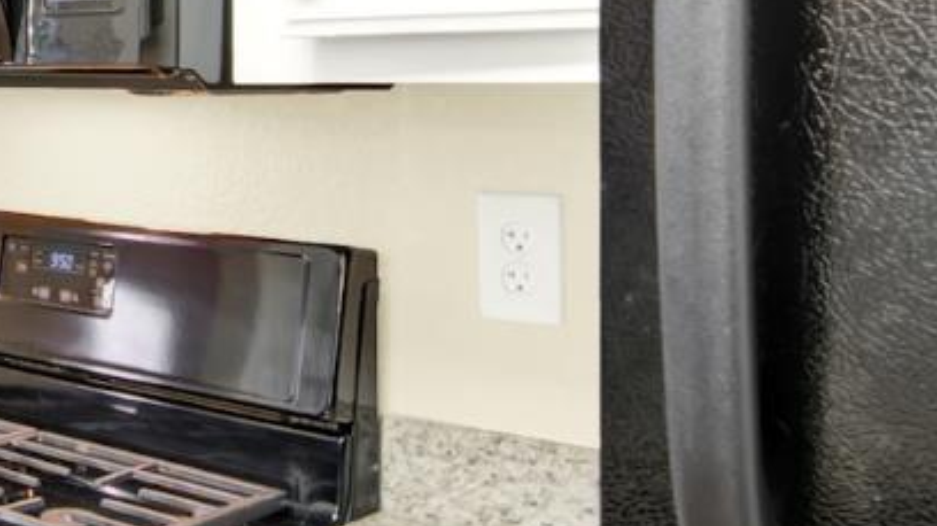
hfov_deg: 33.6
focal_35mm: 54
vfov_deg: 21.7
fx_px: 1341
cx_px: -92
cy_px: 55
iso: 100
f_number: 14
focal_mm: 14
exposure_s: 1.3
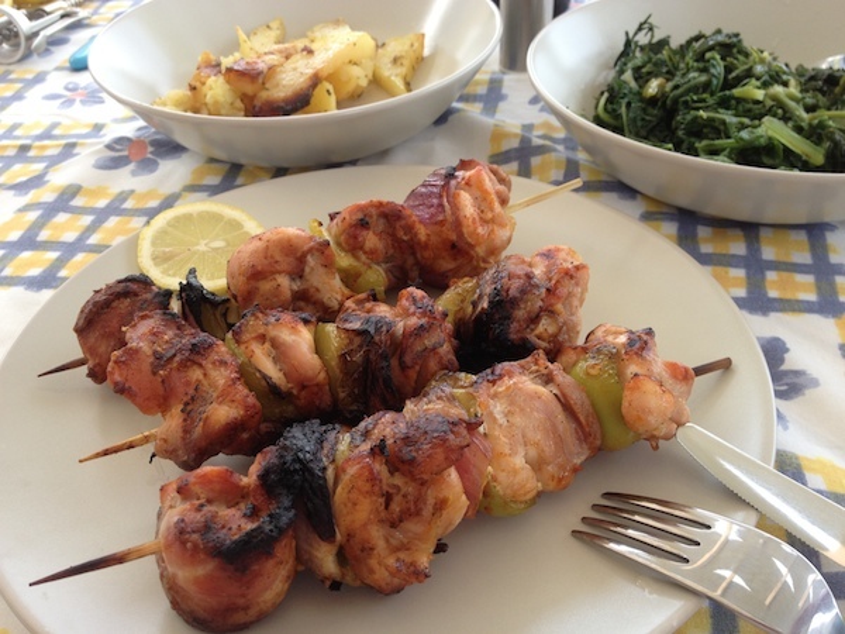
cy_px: 317
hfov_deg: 52.6
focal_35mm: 35
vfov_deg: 40.7
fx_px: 854
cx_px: 422
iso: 50
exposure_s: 1/193
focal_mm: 4.28
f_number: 2.4
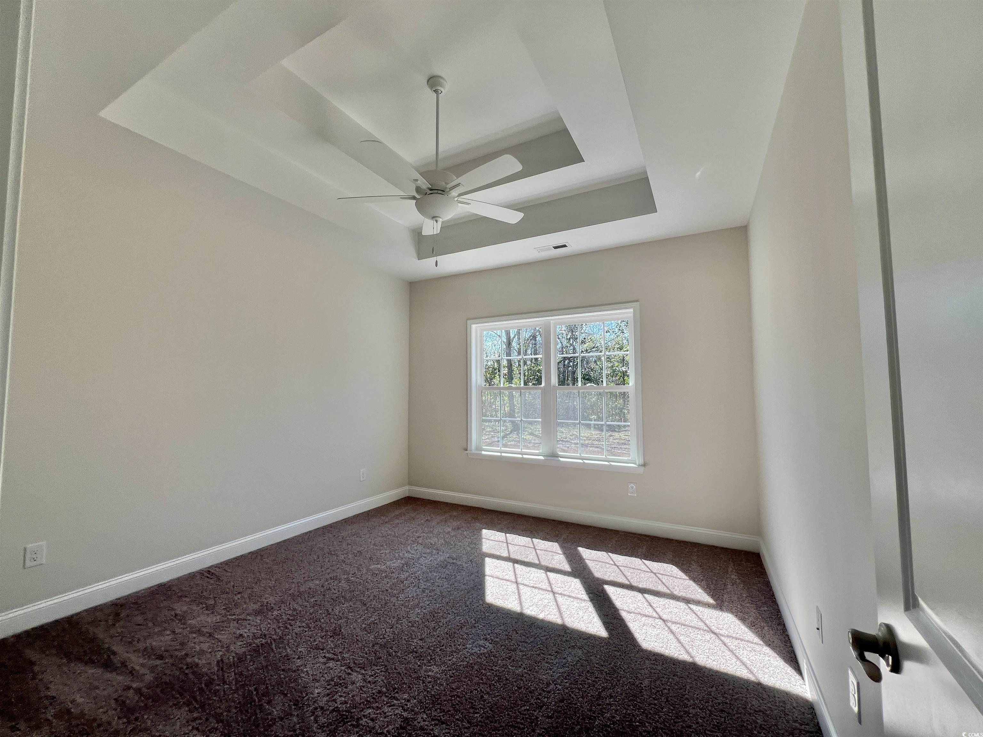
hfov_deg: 106.2
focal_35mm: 13
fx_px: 369
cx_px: 492
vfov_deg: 89.9
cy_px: 368
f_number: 1.8
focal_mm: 1.57
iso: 32
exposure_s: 1/181
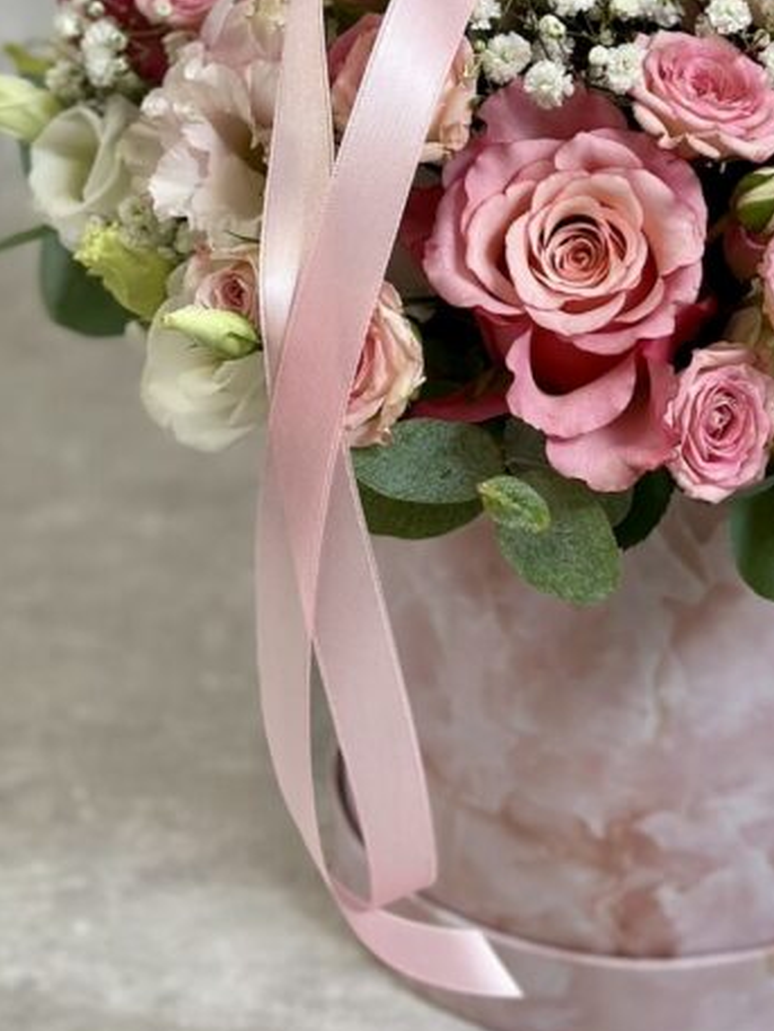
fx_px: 2503
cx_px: 672
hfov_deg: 17.4
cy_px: 267
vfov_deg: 23.1
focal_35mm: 84
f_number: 1.78
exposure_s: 1/100
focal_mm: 6.86
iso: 125
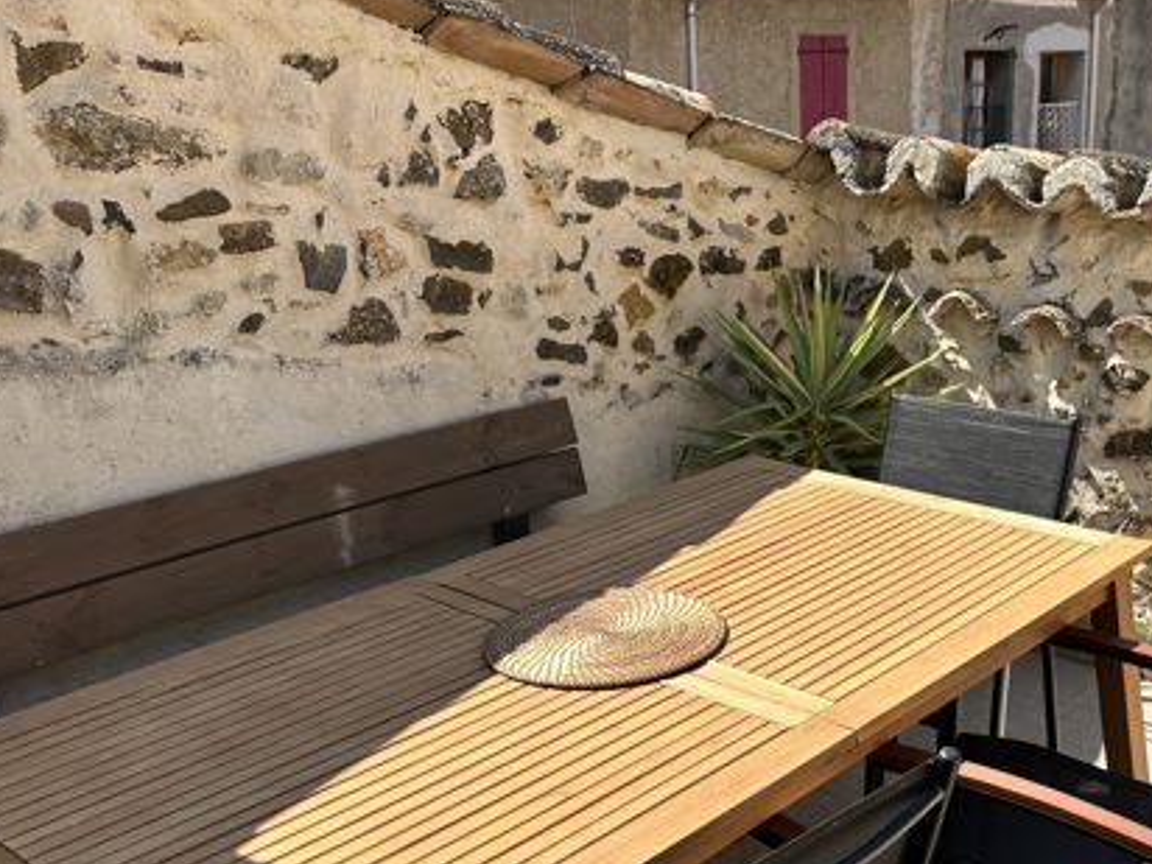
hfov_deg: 44.5
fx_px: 1364
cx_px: 835
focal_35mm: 41
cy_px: 534
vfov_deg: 35.0
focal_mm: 6.86
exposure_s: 1/2660
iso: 80
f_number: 1.78
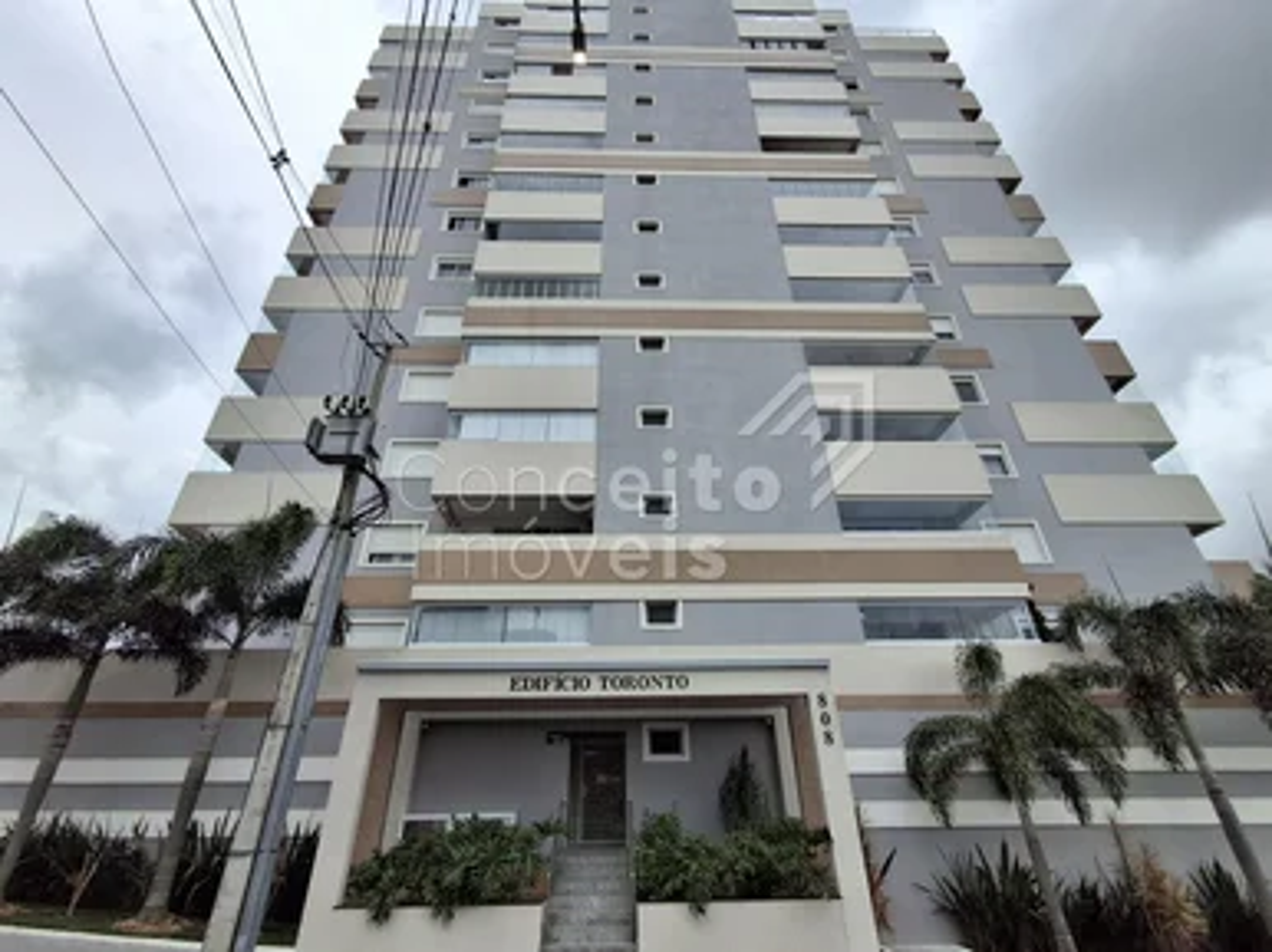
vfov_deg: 78.0
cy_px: 476
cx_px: 636
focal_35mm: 16
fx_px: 588
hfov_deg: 94.5
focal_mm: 1.64
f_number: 2.2
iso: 40
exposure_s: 1/2915
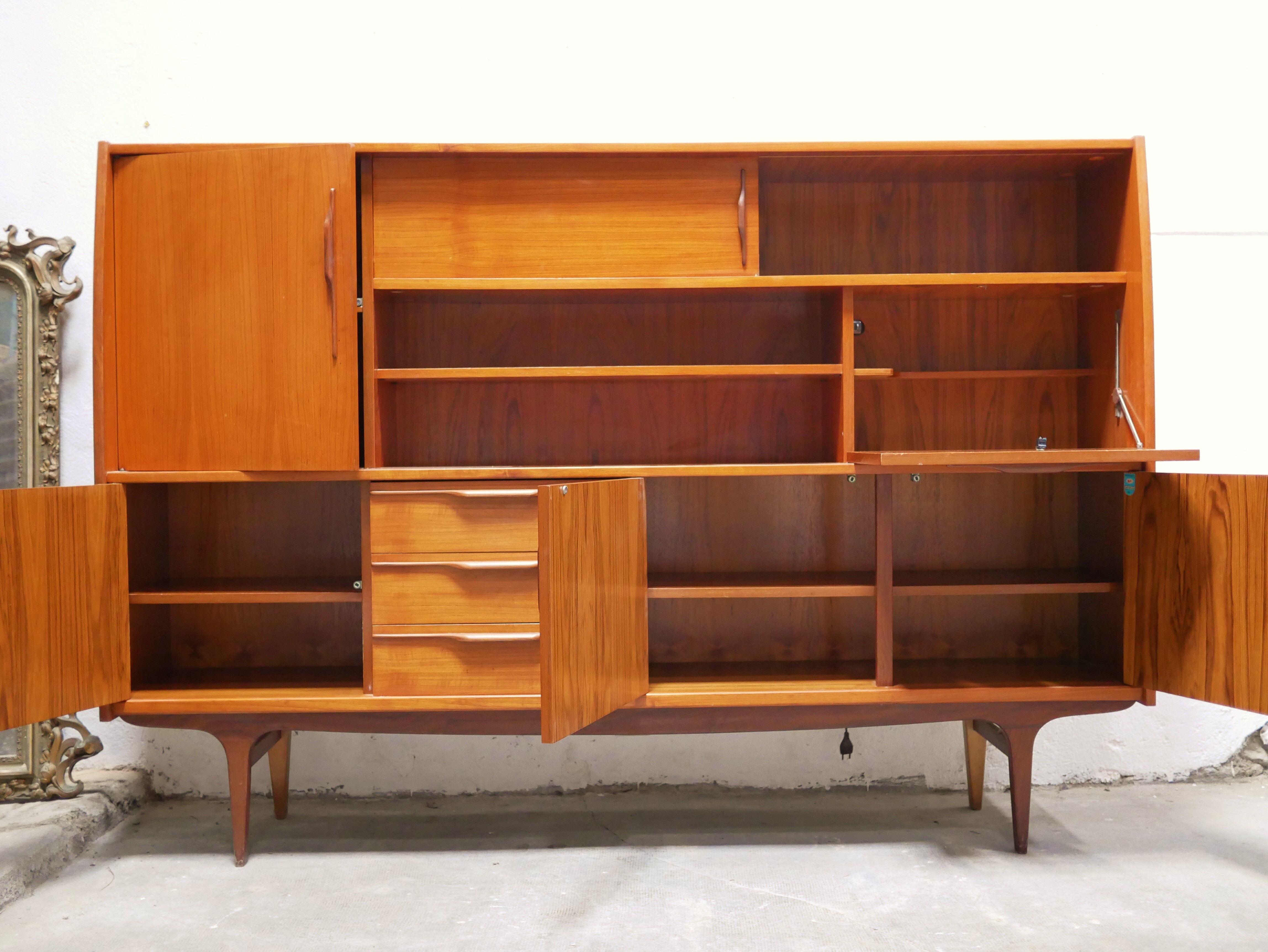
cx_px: 634
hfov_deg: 46.8
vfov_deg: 36.0
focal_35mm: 40
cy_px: 476
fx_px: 1466
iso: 1600
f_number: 1.7
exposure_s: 1/60
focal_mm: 20
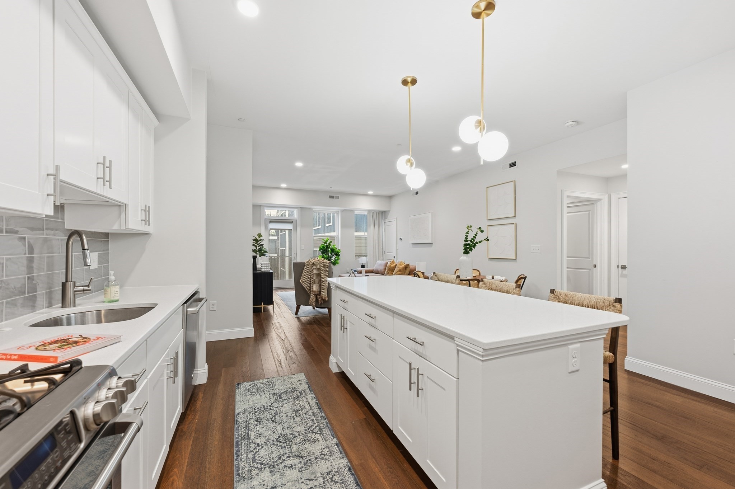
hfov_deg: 104.3
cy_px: 244
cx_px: 368
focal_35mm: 14
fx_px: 286
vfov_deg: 81.1
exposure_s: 1/1.25
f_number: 8
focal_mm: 14
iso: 100
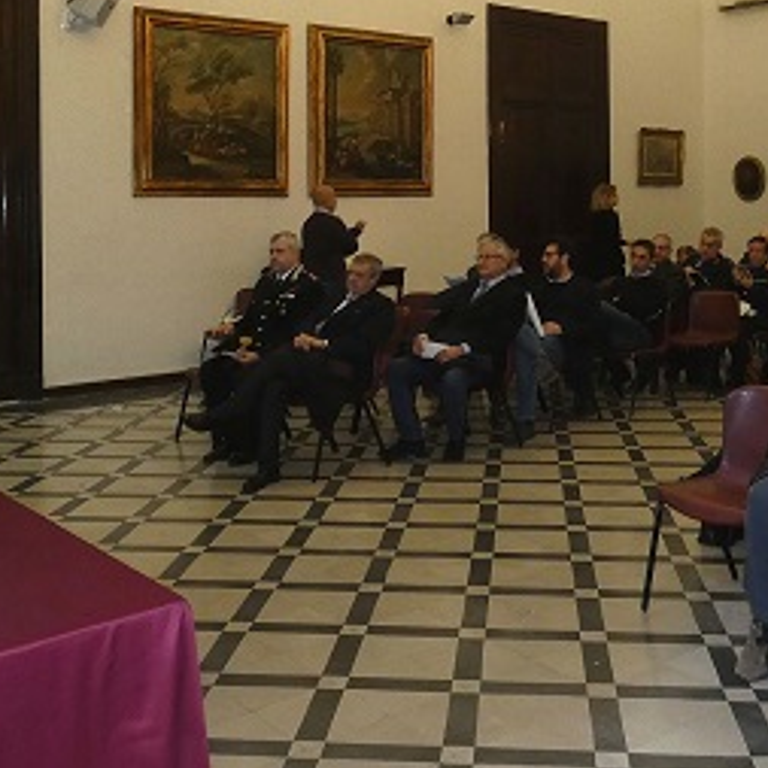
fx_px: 1054
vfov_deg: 39.0
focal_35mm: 42
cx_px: 425
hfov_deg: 40.0
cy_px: 197
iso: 400
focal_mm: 3.6
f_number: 2.8
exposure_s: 1/60
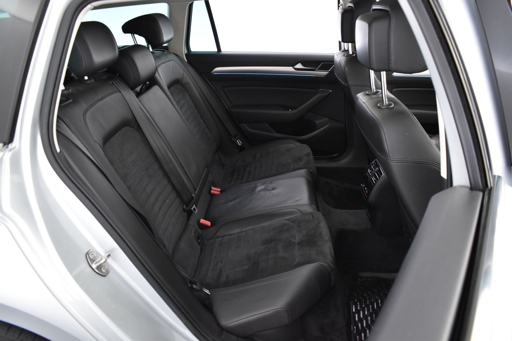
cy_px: 170
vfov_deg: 47.9
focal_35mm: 27
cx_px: 256
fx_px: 384
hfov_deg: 67.4
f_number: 5.6
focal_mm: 18
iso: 1250
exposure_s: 1/8
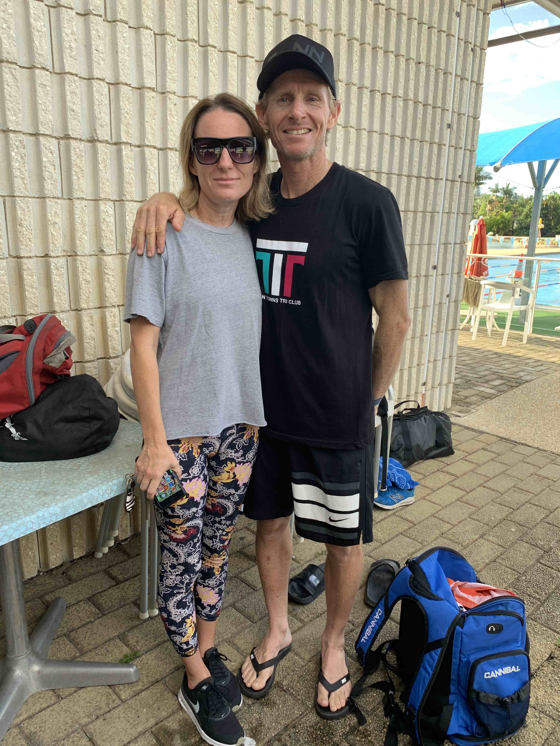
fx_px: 561
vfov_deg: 67.3
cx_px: 280
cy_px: 373
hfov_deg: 53.1
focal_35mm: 26
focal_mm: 4.25
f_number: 1.8
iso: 25
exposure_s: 1/161
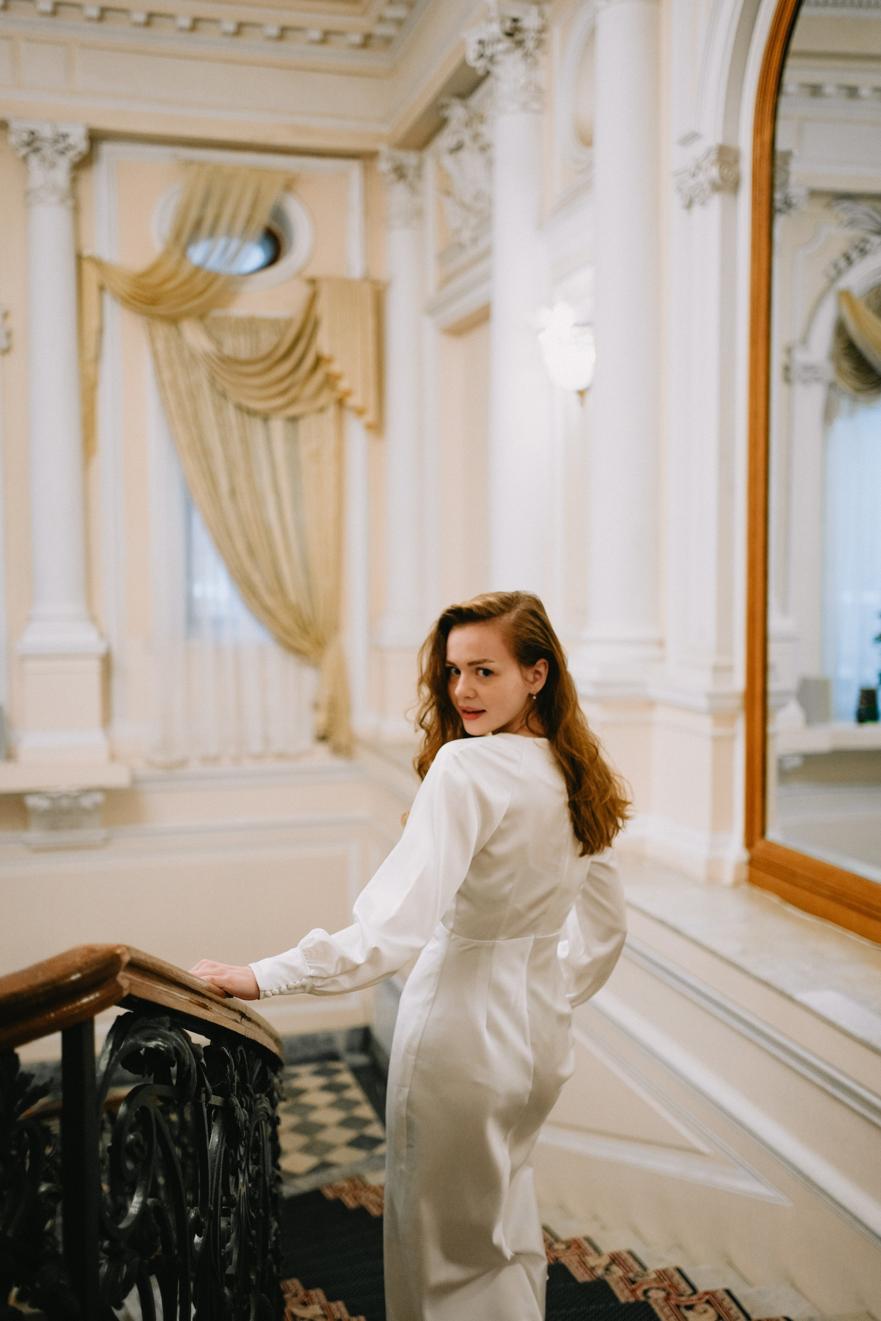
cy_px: 660
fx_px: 1285
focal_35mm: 35
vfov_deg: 54.4
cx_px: 440
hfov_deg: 37.9
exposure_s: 1/400
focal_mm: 35
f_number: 1.8
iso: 500
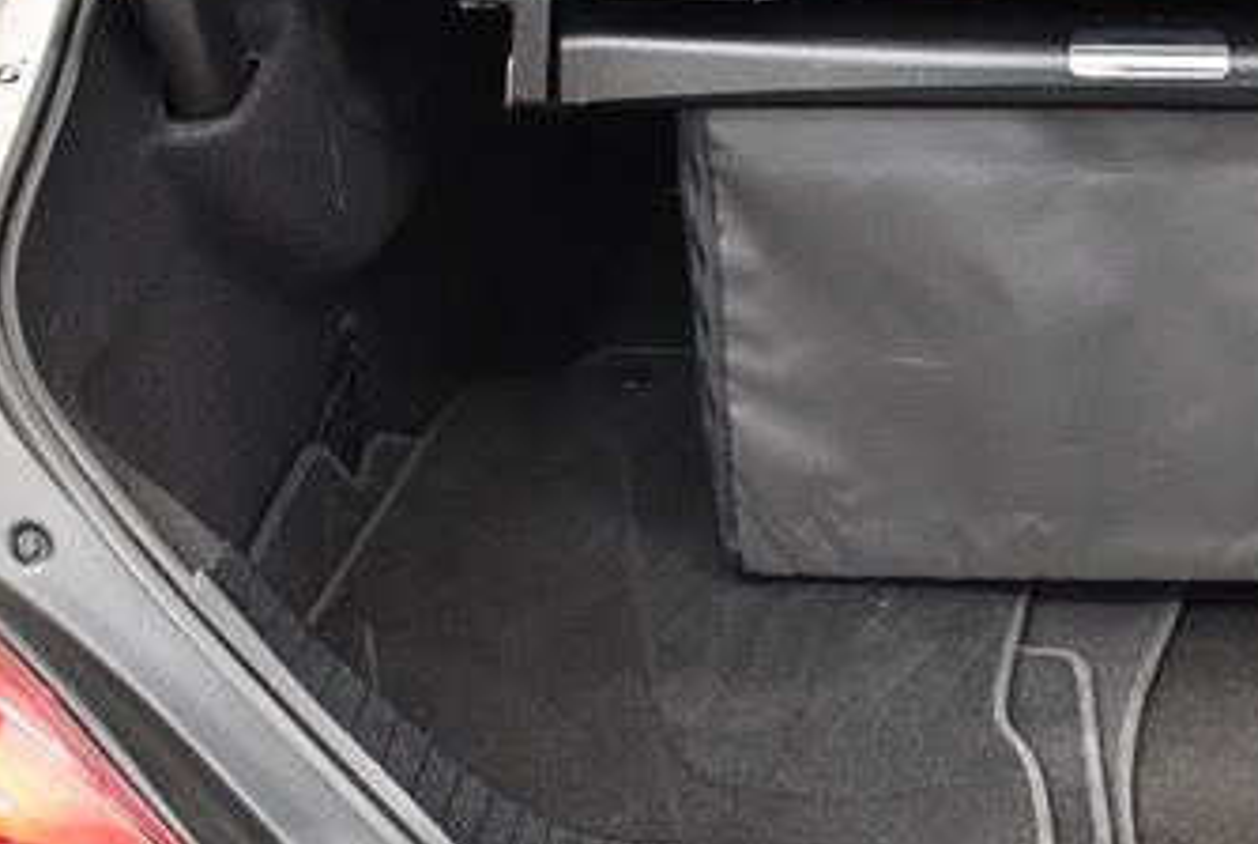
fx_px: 2415
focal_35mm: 69
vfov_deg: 19.7
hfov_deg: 28.3
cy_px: 571
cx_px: 1073
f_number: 3.5
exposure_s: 1/80
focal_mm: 18
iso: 3200
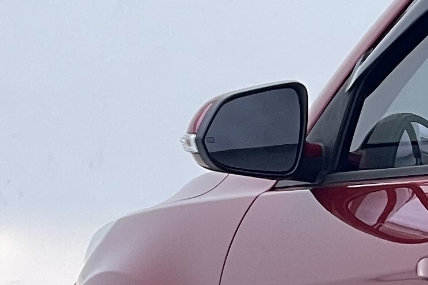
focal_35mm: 293
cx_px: 1121
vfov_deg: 4.6
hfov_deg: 6.6
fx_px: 3483
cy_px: 518
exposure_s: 1/100
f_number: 2
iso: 25
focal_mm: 6
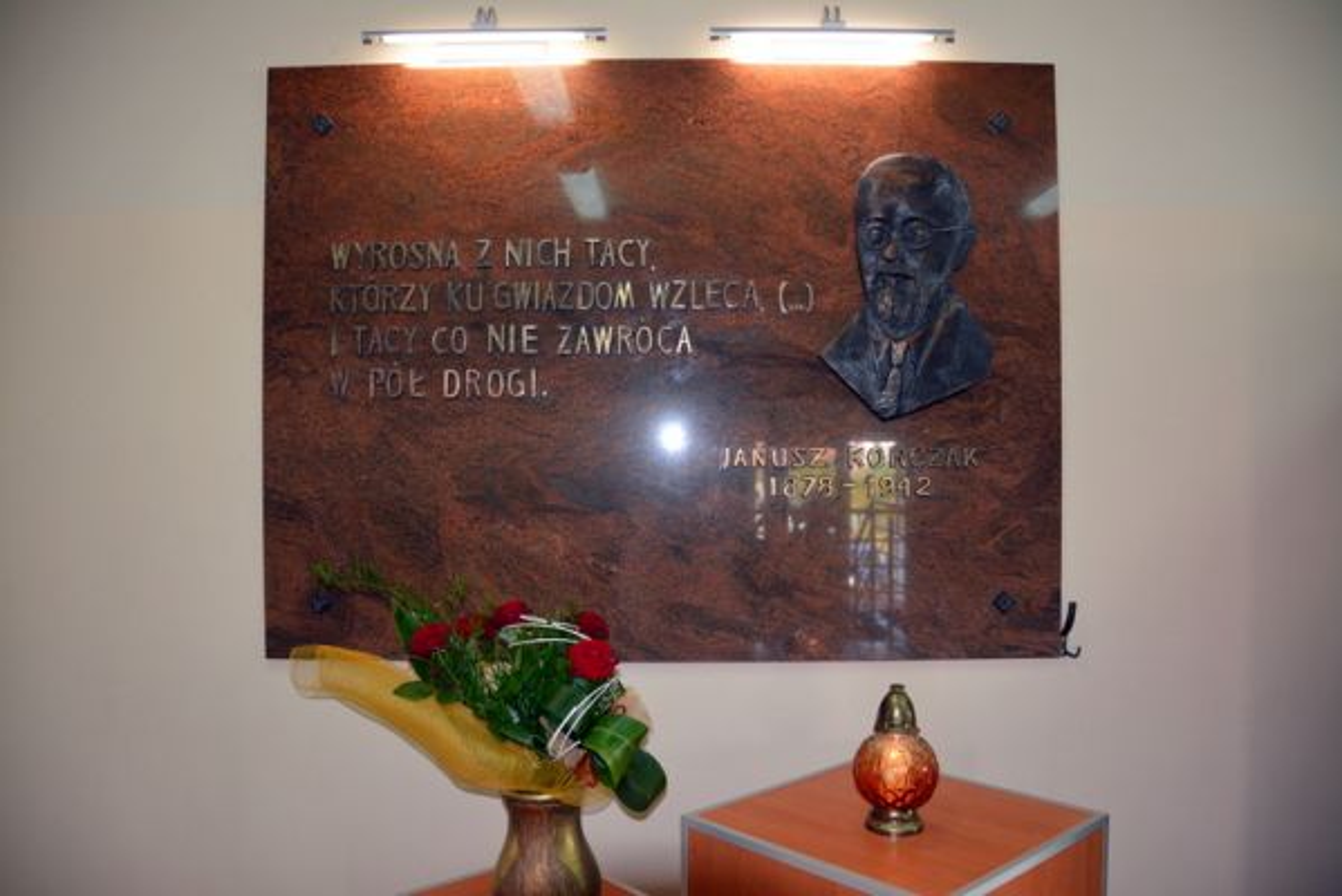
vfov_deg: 48.0
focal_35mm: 27
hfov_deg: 67.4
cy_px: 448
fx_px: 1007
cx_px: 671
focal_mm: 18
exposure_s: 1/60
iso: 500
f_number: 3.5
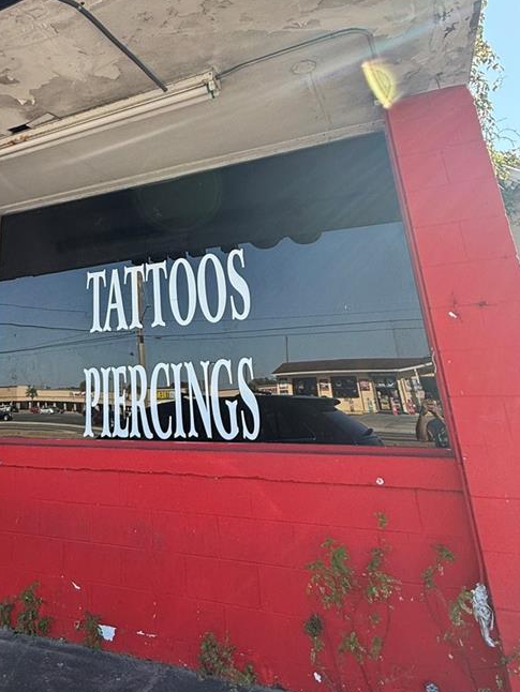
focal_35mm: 26
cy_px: 217
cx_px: 130
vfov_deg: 65.1
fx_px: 520
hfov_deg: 50.9
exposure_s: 1/279
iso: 50
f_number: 2.2
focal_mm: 2.22
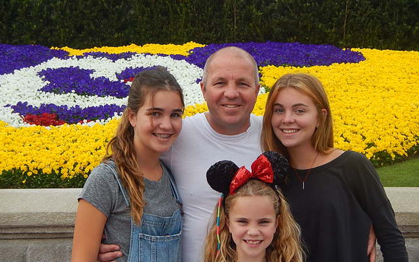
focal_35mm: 64
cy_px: 121
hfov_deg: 32.0
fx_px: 731
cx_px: 209
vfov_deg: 20.3
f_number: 4.2
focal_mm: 10.8
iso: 125
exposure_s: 1/250
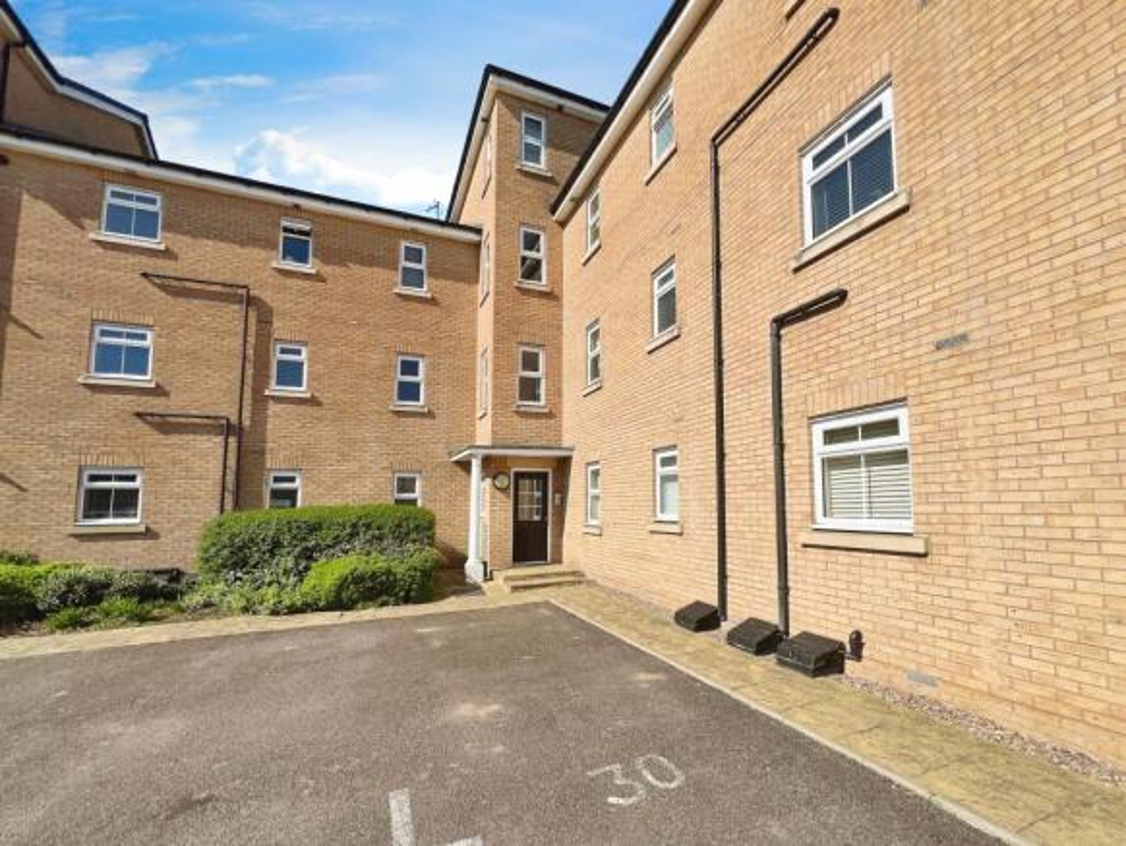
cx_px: 563
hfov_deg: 106.2
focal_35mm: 13
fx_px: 423
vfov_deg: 90.0
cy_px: 423
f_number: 1.8
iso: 32
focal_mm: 1.57
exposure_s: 1/2732
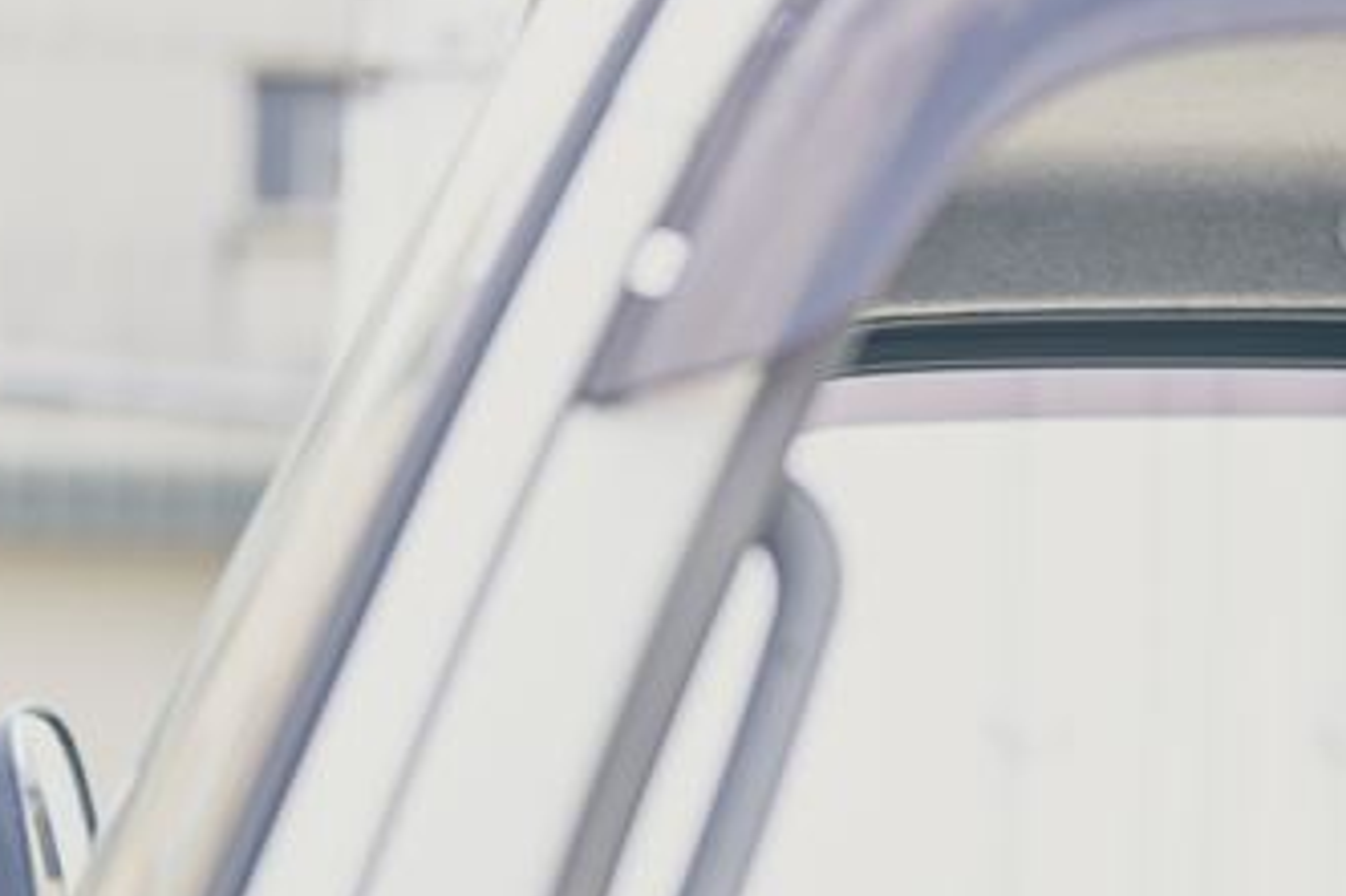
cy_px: 811
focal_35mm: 178
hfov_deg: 11.5
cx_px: 1139
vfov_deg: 7.7
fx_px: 6652
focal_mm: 82
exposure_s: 1/200
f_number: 2.8
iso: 100
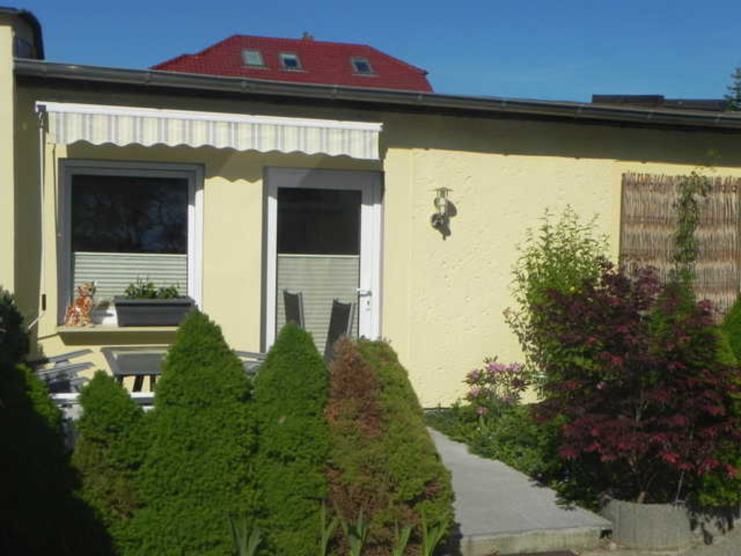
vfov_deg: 31.5
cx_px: 370
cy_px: 278
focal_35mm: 46
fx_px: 985
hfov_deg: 41.2
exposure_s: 1/976
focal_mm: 8.2
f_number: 8
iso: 224
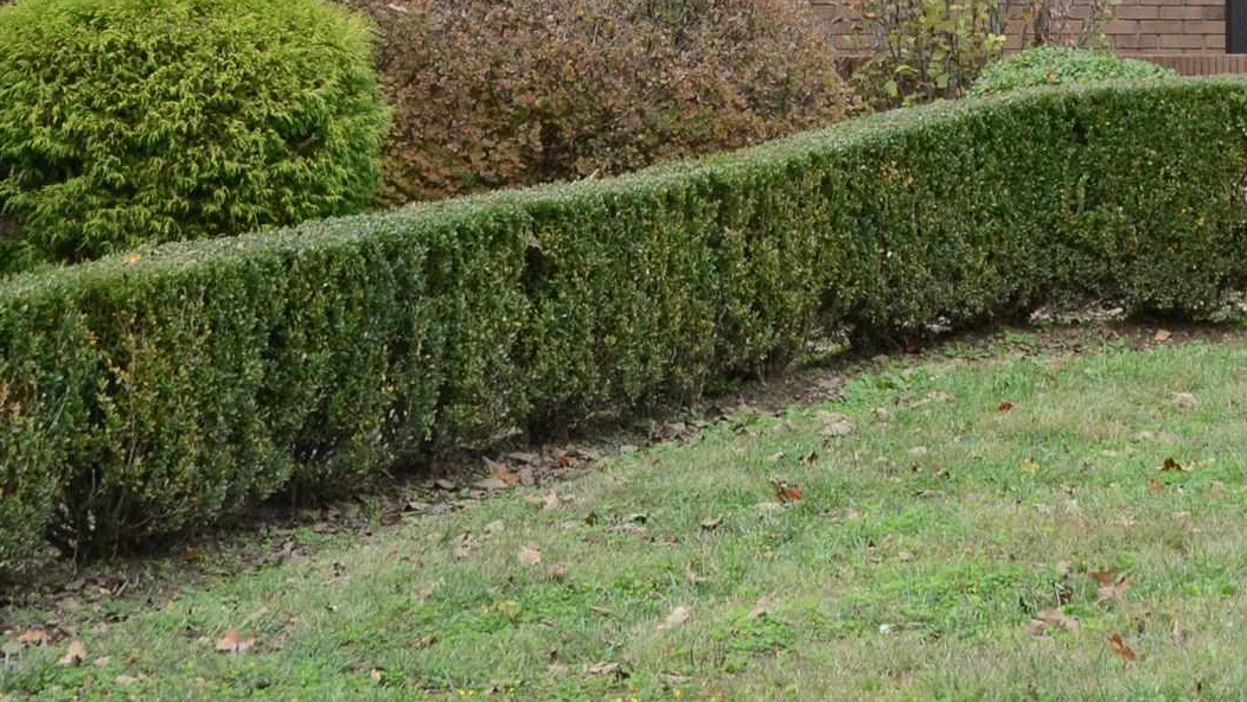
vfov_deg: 9.9
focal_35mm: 119
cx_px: 1335
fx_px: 3935
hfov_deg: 17.5
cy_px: -374
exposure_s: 1/400
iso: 500
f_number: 8
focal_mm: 26
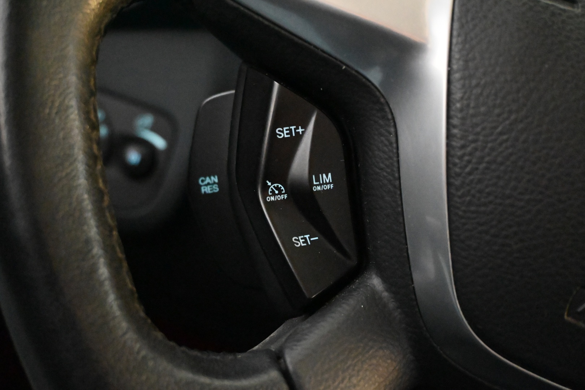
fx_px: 707
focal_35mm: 44
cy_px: 195
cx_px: 292
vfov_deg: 30.8
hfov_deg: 45.0
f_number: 4.8
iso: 18000
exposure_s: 1/50
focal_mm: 29
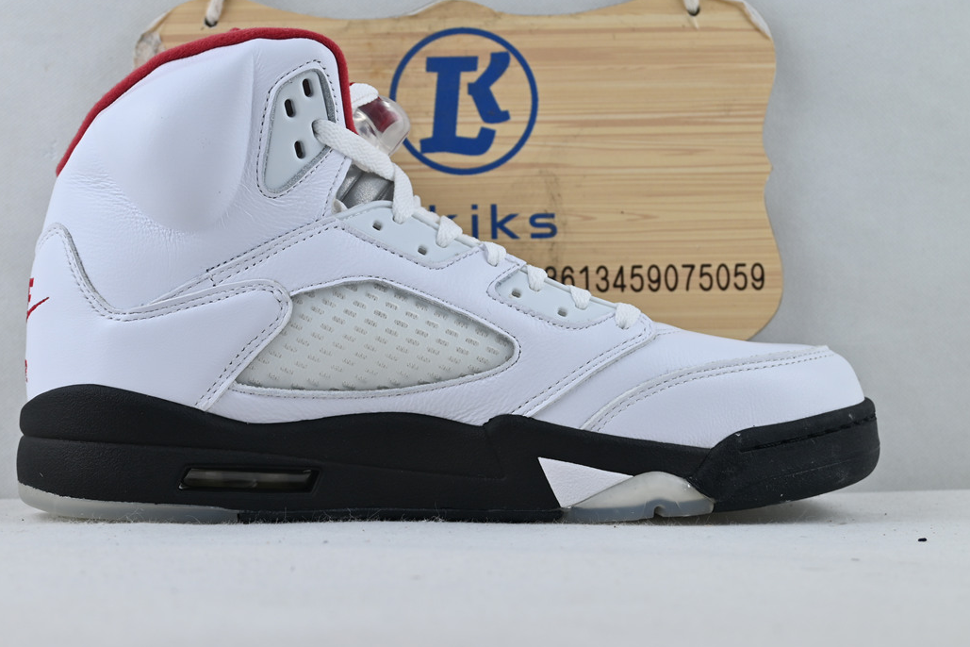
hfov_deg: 40.3
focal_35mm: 49
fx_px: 1320
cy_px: 335
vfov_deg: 27.5
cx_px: 418
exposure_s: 1/100
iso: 100
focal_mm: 28
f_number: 4.5
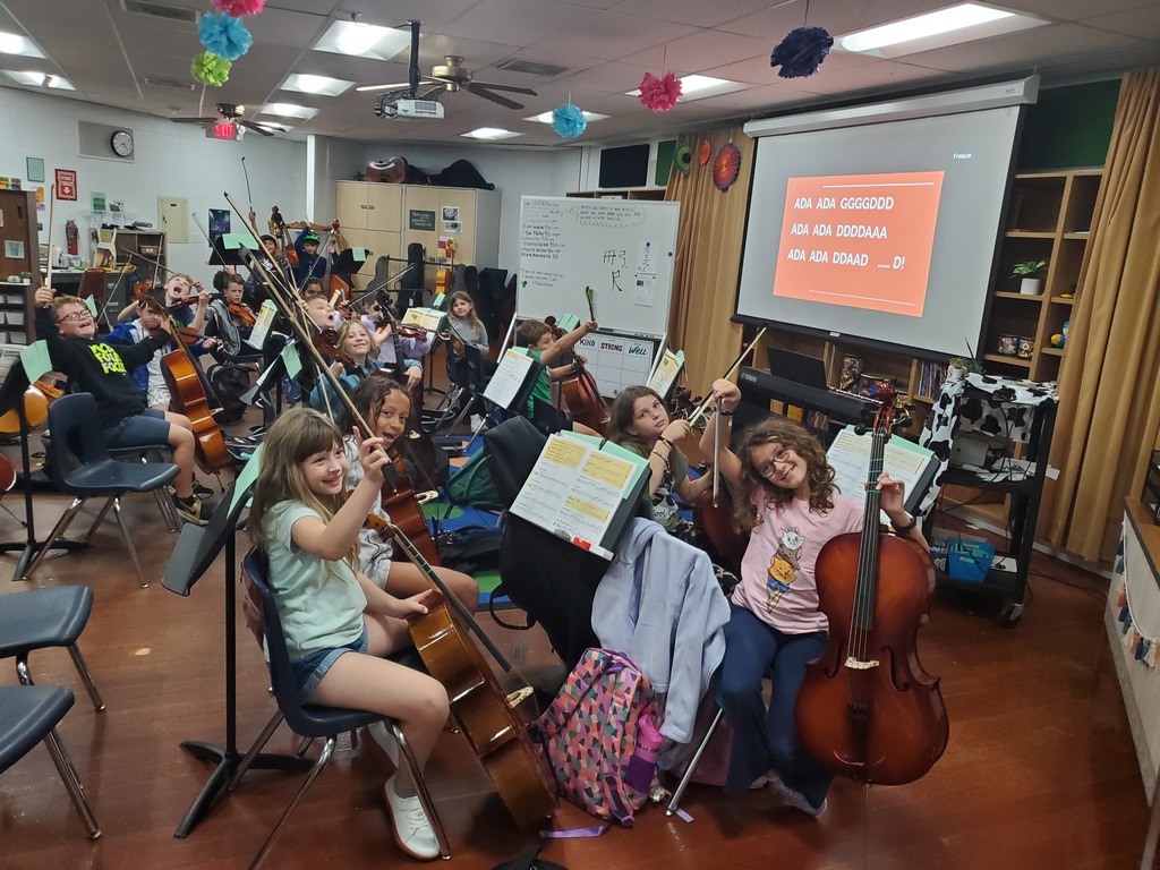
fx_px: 871
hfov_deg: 67.3
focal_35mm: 26
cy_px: 435
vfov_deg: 53.1
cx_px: 580
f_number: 1.5
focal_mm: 4.3
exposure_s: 1/100
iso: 320
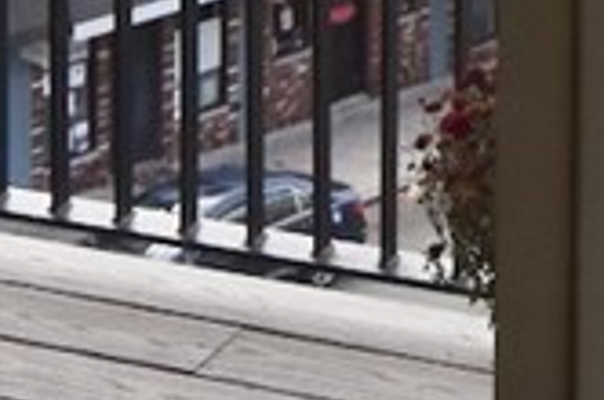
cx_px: 495
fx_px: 2329
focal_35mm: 139
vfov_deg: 8.8
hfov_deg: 14.7
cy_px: -591
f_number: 8
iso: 640
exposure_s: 1/500
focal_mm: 15
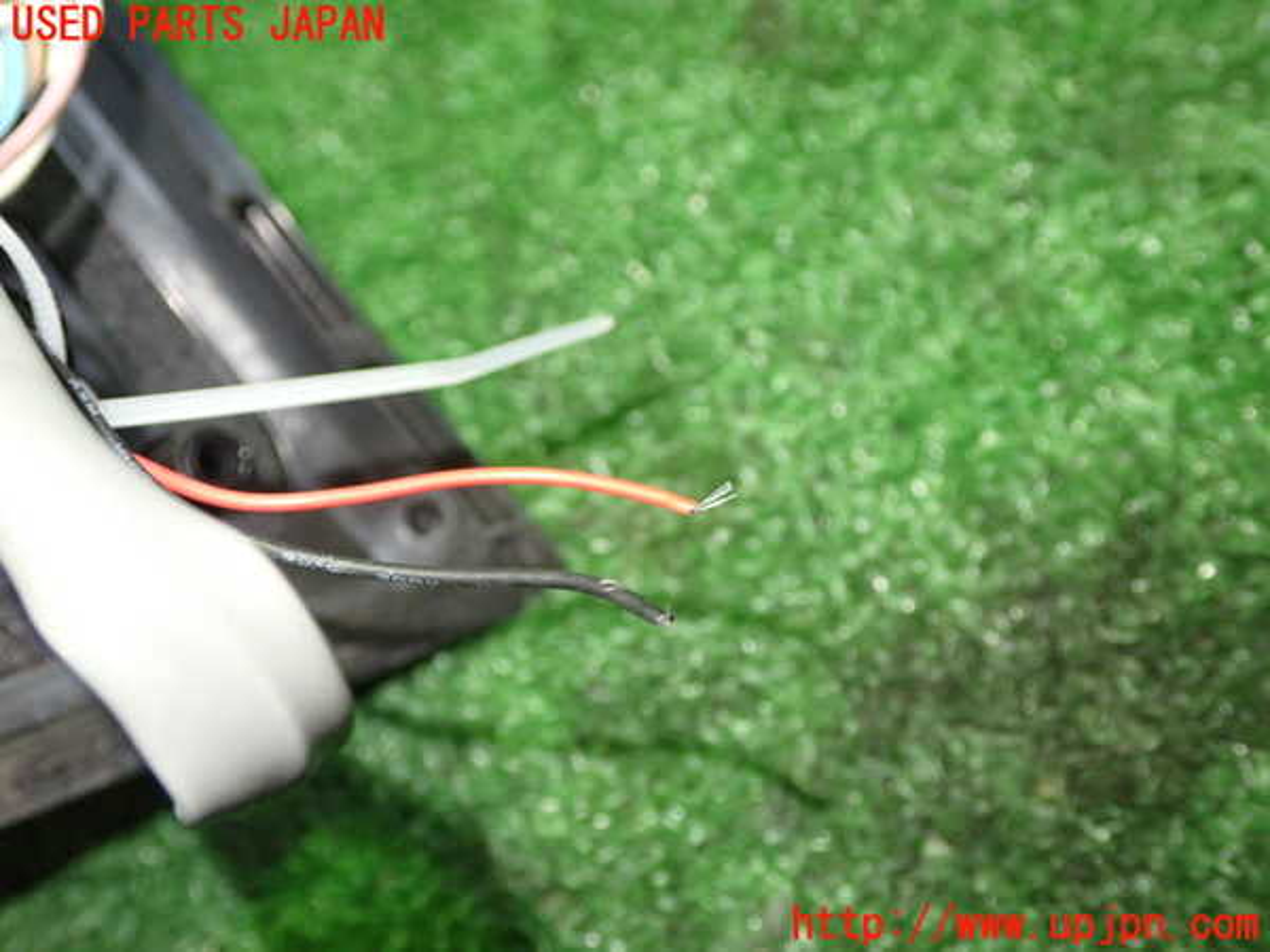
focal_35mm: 38
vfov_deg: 37.7
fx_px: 1394
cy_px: 476
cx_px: 635
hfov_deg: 49.0
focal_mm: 6.83
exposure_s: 1/40
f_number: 2.7
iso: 500
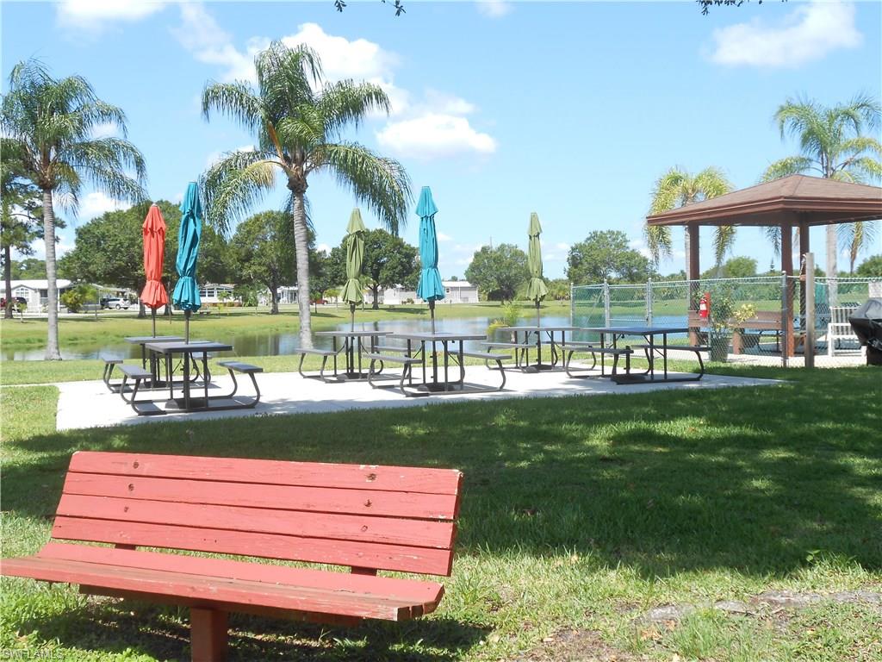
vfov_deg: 37.7
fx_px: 968
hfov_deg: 49.0
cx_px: 441
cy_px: 331
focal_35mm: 38
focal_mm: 6.8
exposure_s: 1/400
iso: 80
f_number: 4.2
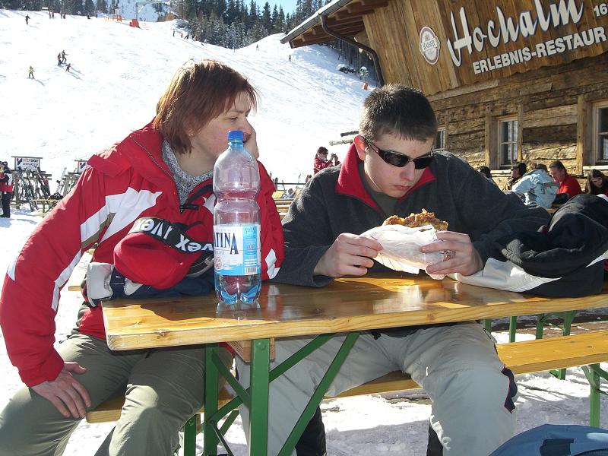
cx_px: 304
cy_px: 228
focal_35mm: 38
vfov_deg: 37.7
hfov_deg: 49.0
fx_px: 667
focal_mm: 6.3
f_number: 4.4
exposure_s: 1/500
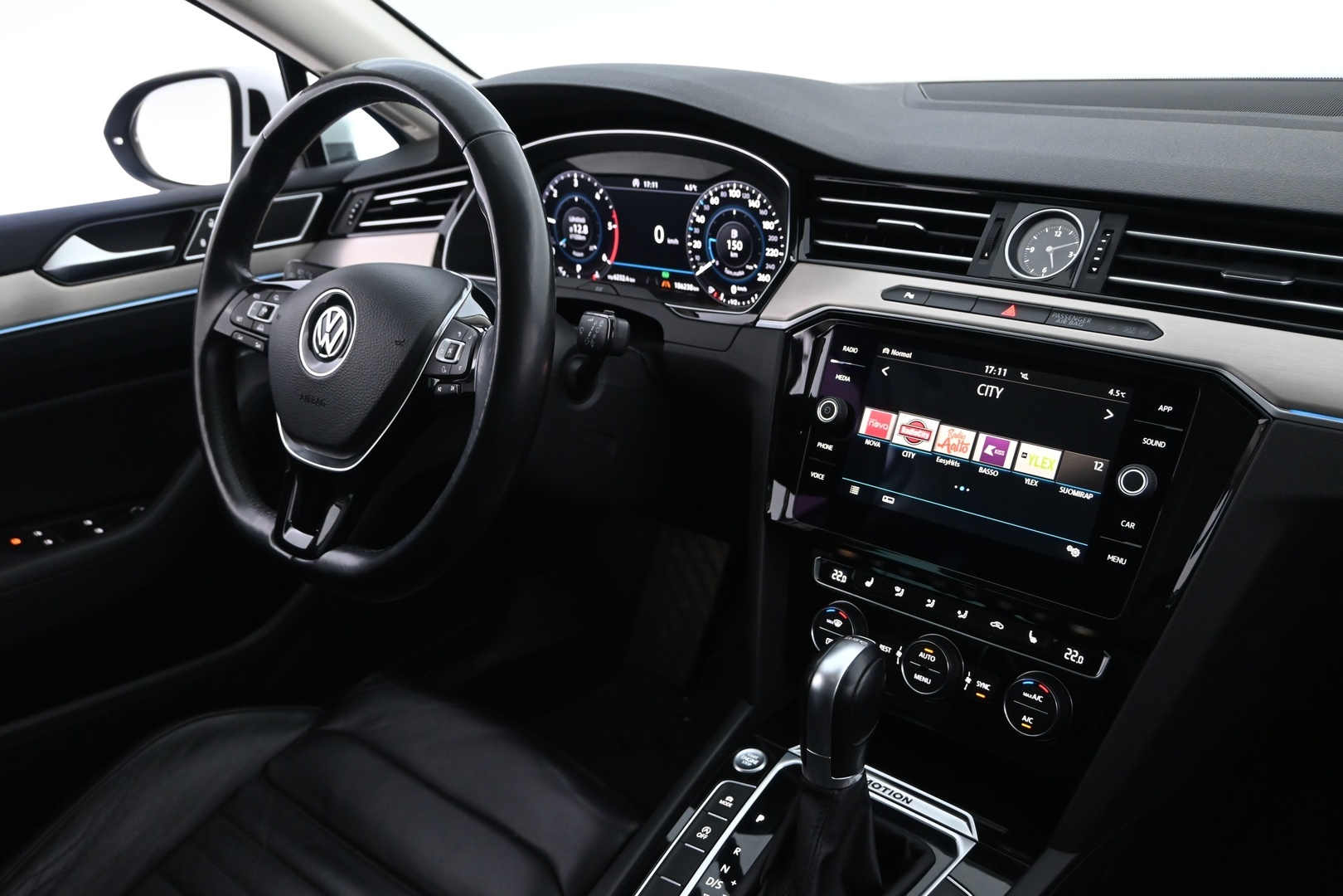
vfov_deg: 41.7
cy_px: 448
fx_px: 1175
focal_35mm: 32
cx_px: 672
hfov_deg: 59.5
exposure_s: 1/25
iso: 1250
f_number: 4
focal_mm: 21
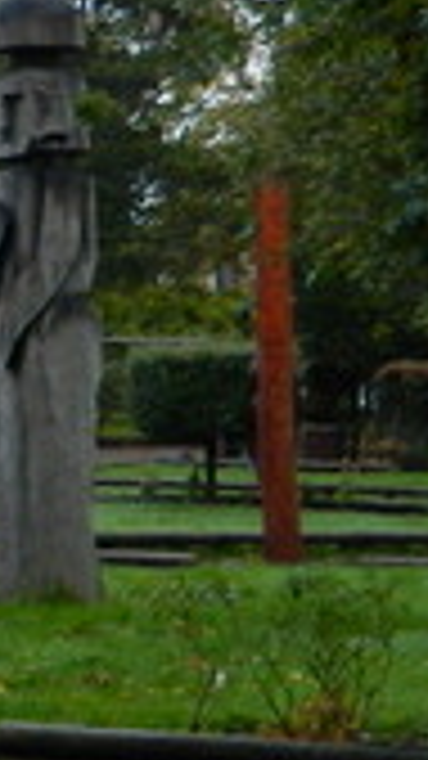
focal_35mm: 181
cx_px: -820
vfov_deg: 11.9
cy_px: 171
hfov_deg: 6.2
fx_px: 3654
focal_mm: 6.2
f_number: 3.3
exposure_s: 1/40
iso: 80
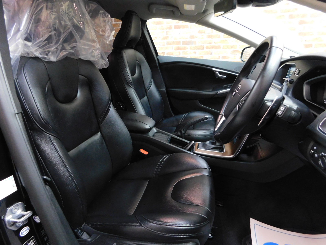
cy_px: 122
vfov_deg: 58.9
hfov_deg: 73.9
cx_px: 163
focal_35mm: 23
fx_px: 217
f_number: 3
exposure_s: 1/8
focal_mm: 4
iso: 500
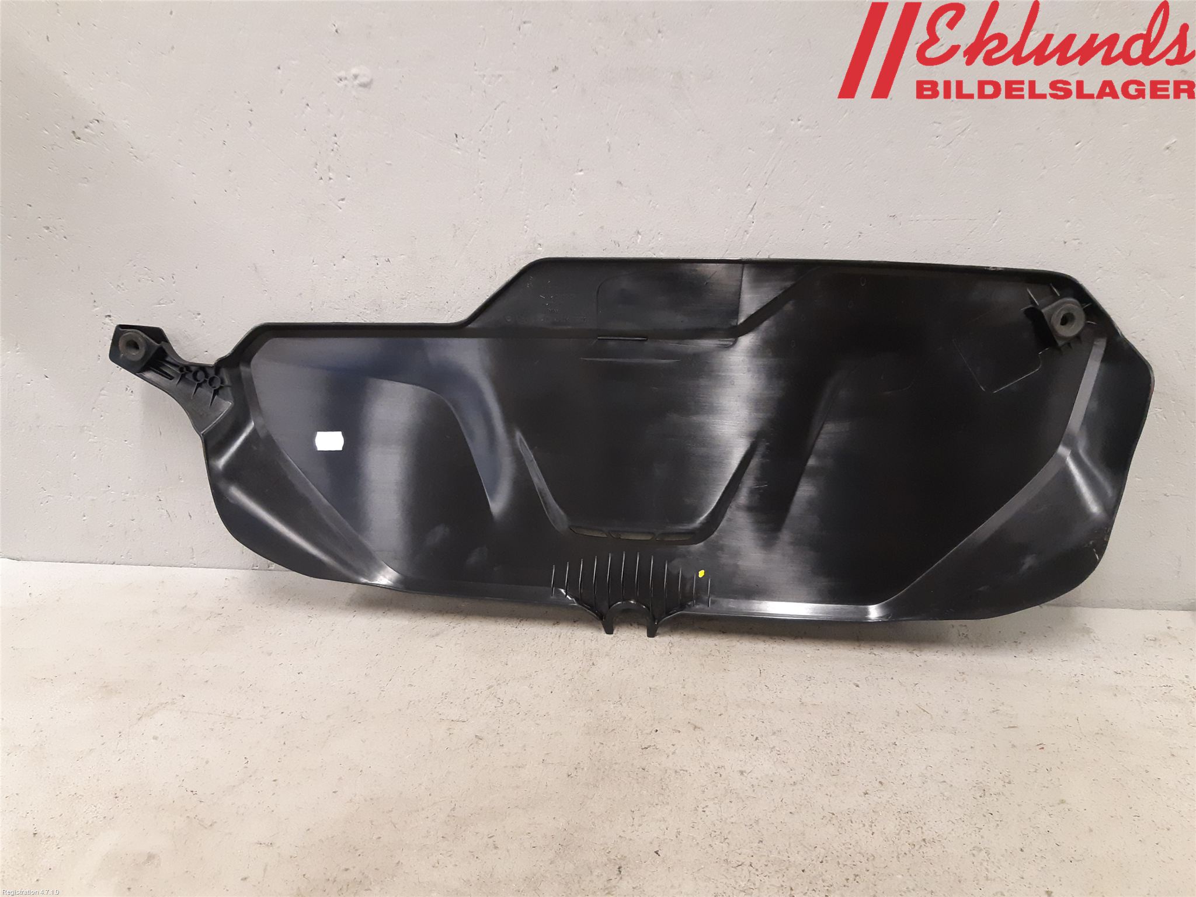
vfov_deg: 53.1
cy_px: 448
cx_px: 598
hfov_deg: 67.3
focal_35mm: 26
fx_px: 898
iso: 250
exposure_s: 1/50
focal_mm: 3.93
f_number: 1.7
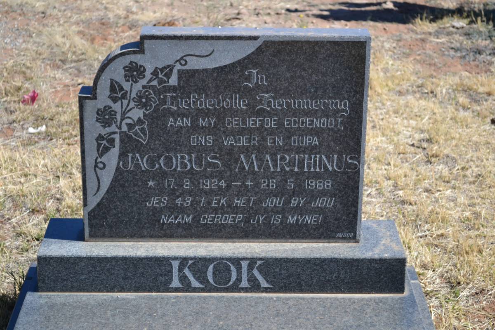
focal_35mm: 82
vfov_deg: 16.6
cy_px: 165
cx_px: 248
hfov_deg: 24.6
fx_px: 1134
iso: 200
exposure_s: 1/125
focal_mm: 55
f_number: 5.6
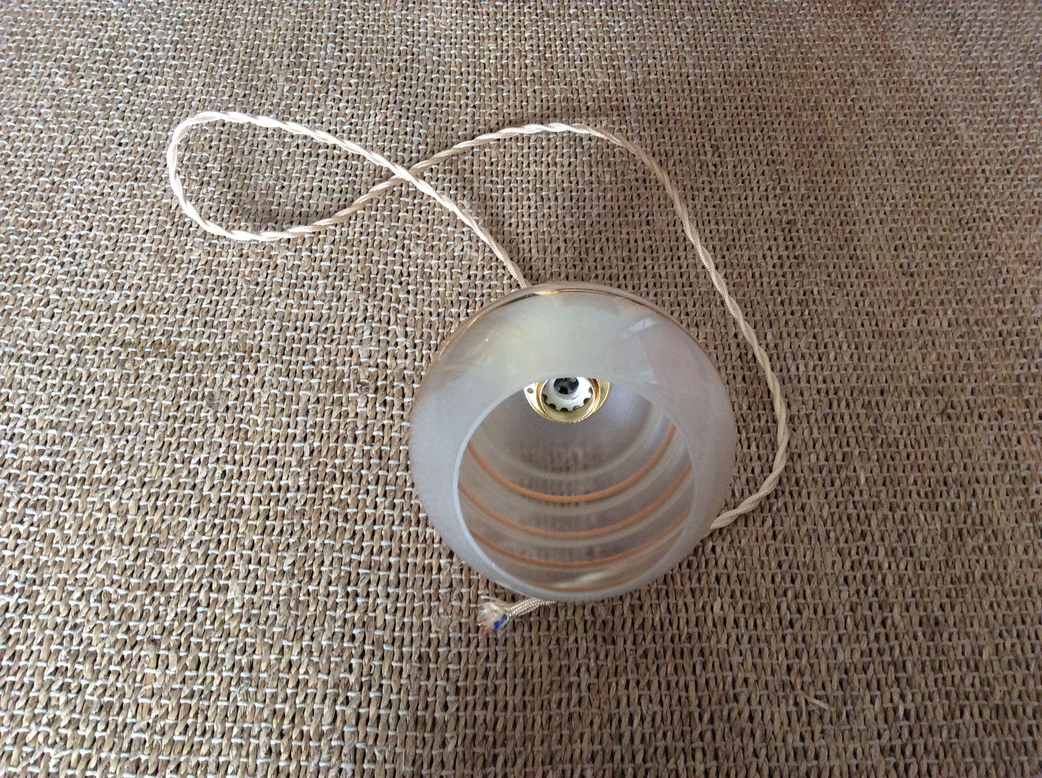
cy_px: 389
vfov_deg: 44.1
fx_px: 962
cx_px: 521
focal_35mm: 32
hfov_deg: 56.9
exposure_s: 1/25
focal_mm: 3.3
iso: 200
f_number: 2.4
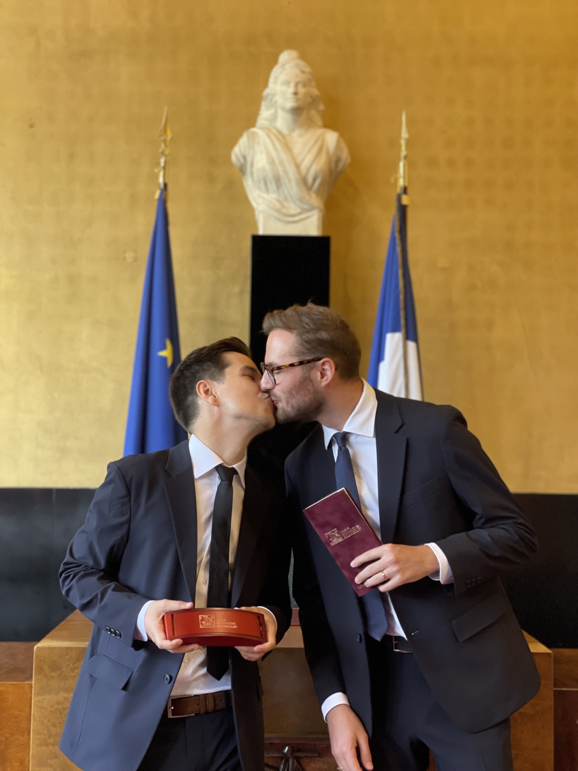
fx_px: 1425
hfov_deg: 22.9
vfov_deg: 30.3
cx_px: 289
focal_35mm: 64
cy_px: 386
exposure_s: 1/117
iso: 250
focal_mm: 7.5
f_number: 2.2
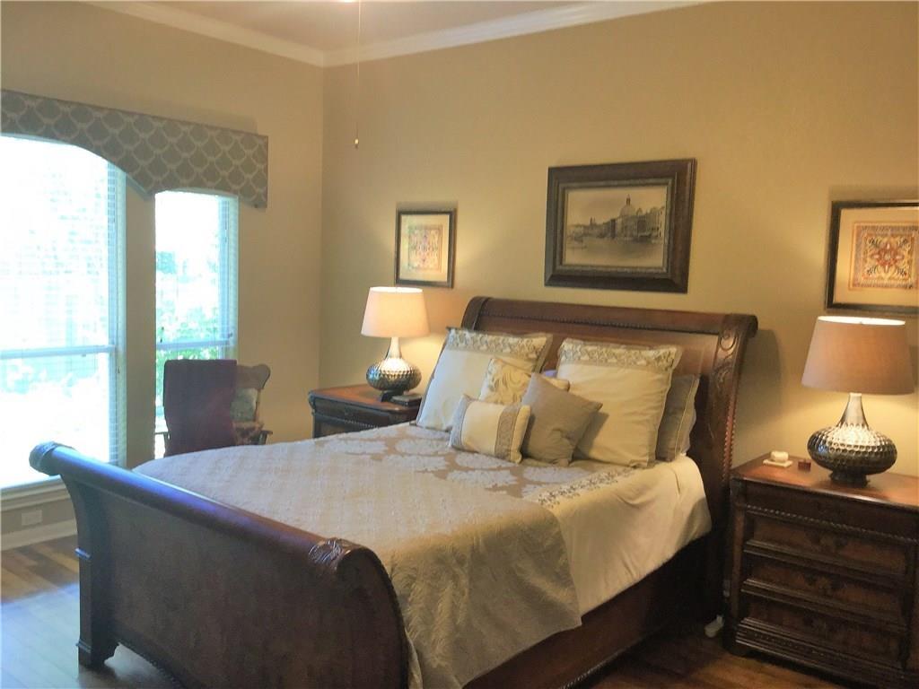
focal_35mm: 31
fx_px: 823
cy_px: 344
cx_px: 460
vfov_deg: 45.4
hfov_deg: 58.4
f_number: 2.4
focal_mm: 3.3
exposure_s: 1/30
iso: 80
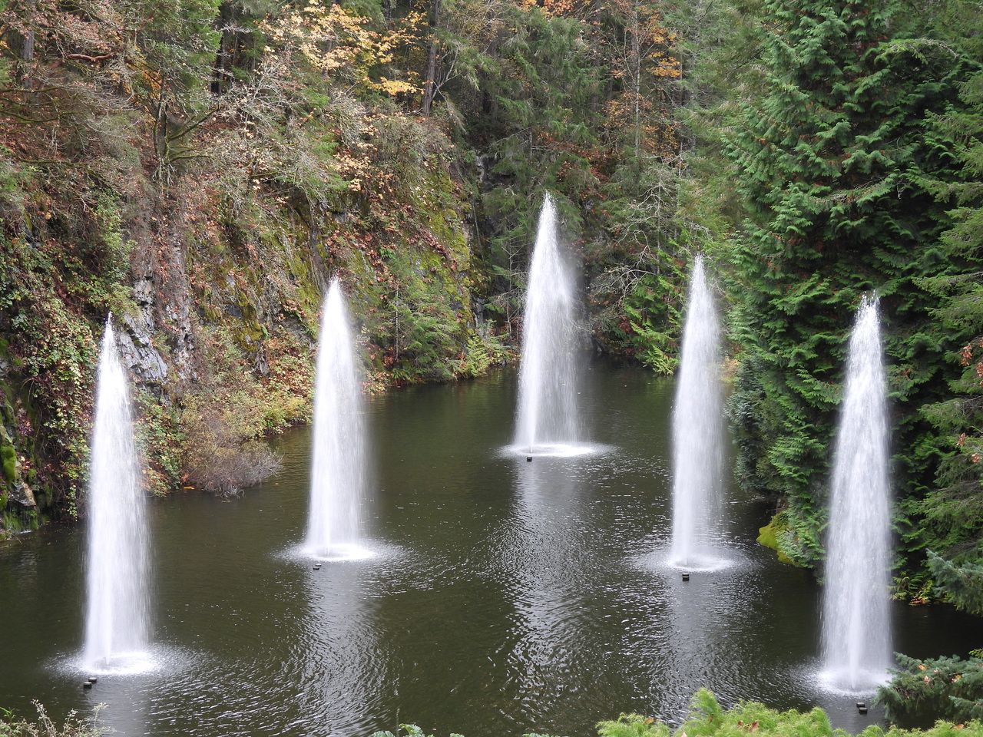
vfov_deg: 21.0
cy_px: 368
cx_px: 492
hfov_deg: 27.8
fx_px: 1988
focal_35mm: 70
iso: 140
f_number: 3.5
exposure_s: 1/30
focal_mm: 12.5
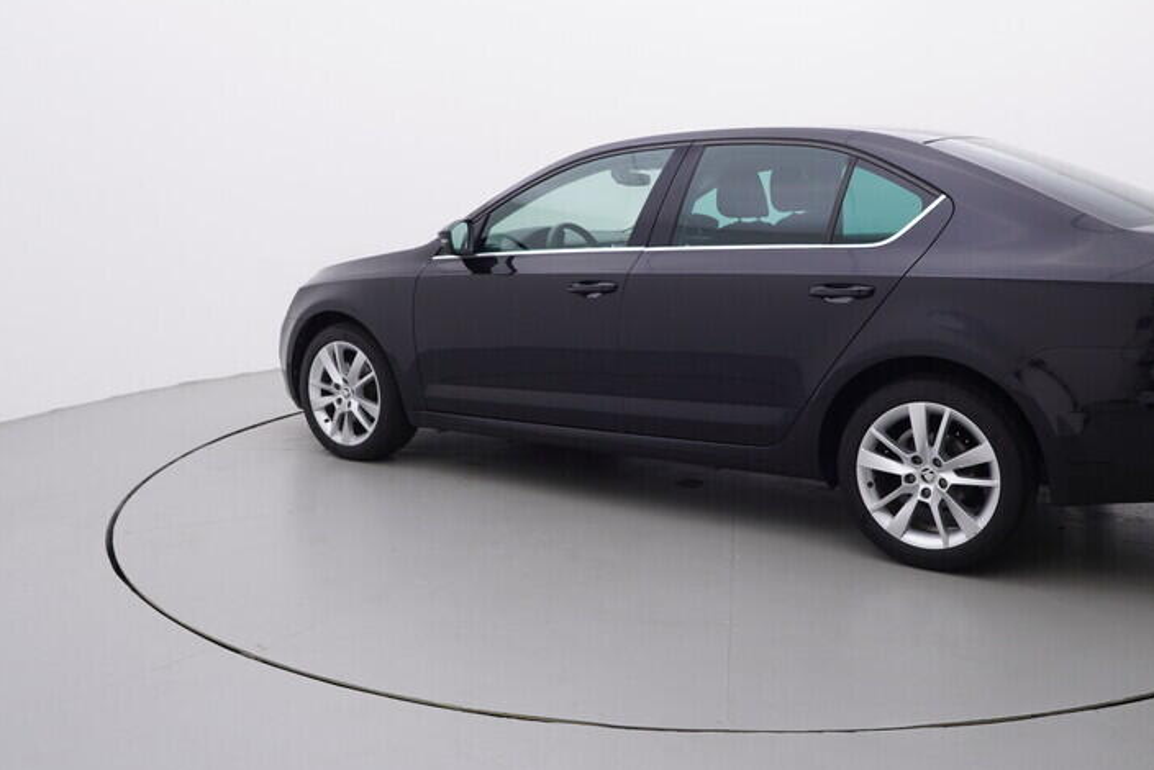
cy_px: 356
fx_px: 1049
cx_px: 703
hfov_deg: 57.1
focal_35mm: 33
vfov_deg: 40.3
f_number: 5
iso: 200
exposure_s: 1/80
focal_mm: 15
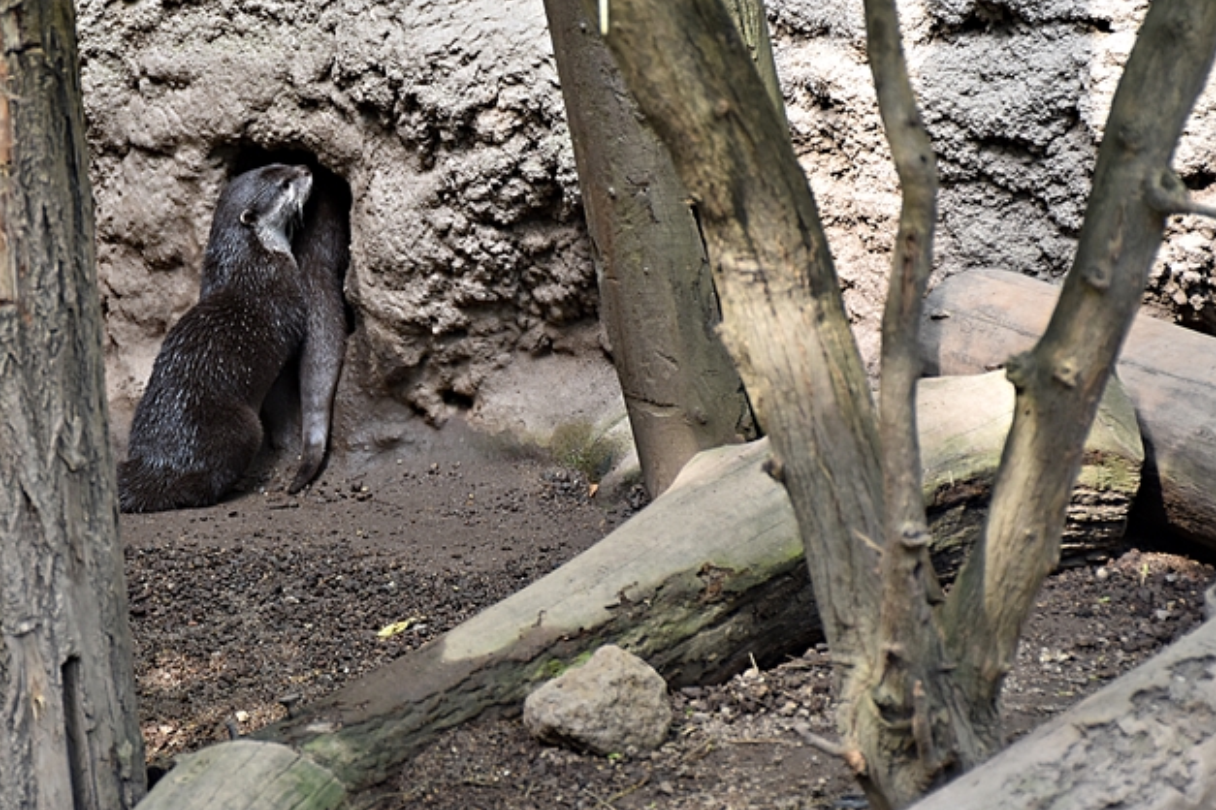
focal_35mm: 184
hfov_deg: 11.2
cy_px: 354
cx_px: 291
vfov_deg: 7.5
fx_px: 6208
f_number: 5
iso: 450
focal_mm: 75
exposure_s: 1/60
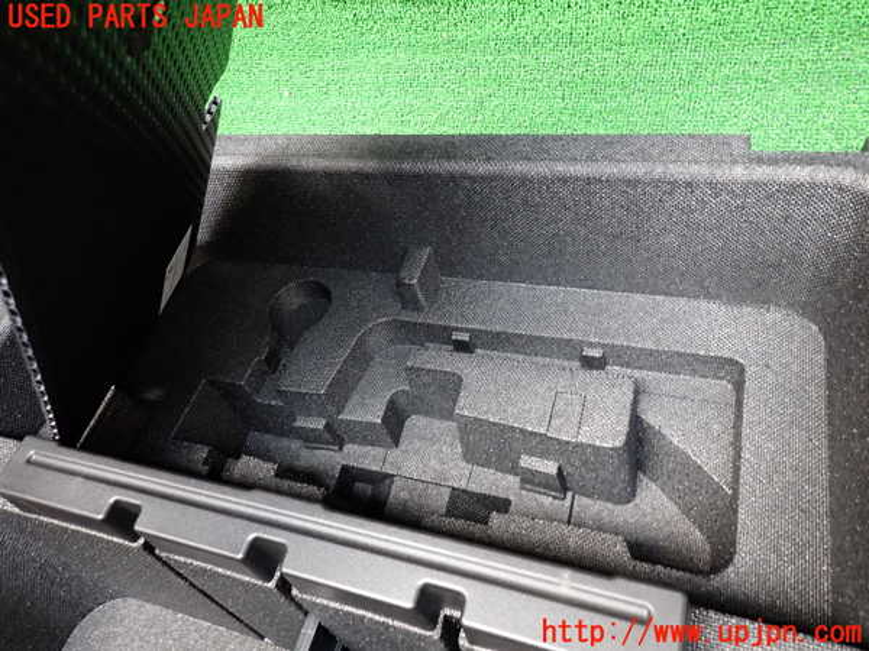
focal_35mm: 25
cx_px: 434
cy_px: 326
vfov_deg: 54.9
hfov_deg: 69.4
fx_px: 628
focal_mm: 4.5
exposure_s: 1/30
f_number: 2
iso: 200
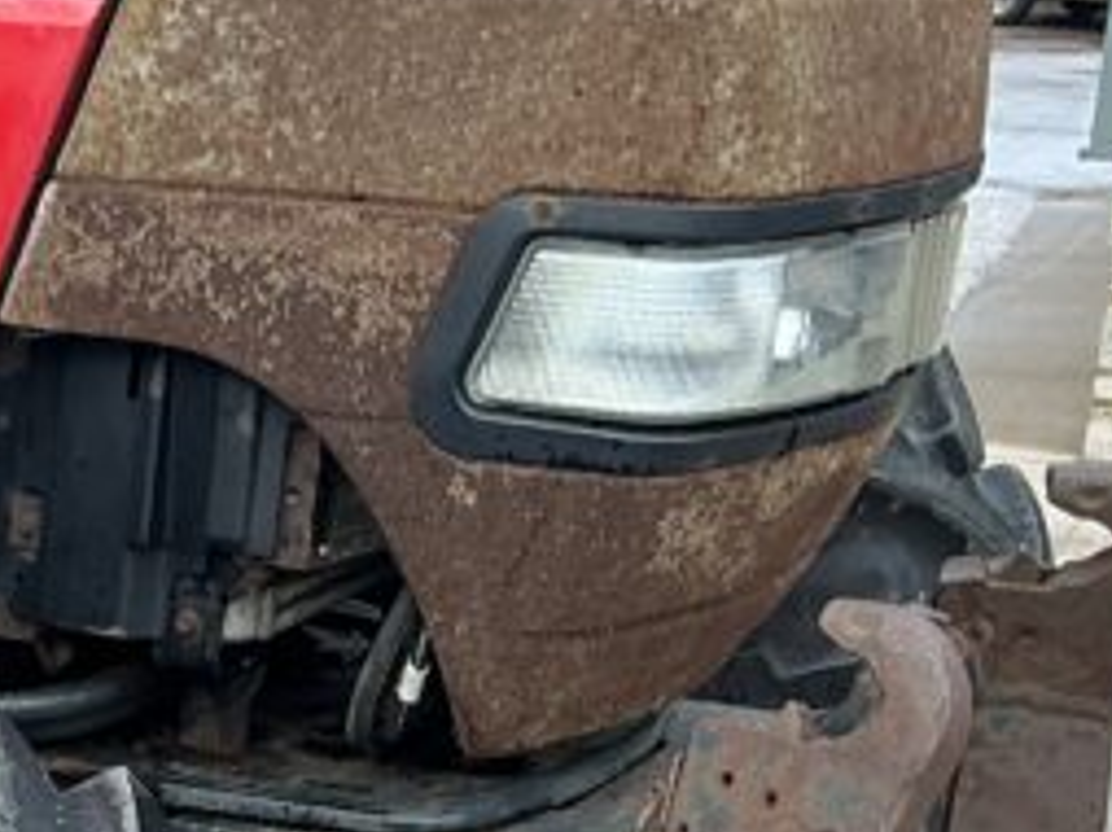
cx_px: -223
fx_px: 3627
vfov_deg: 12.3
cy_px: 1362
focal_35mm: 113
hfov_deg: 16.7
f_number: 1.8
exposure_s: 1/172
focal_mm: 3
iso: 20
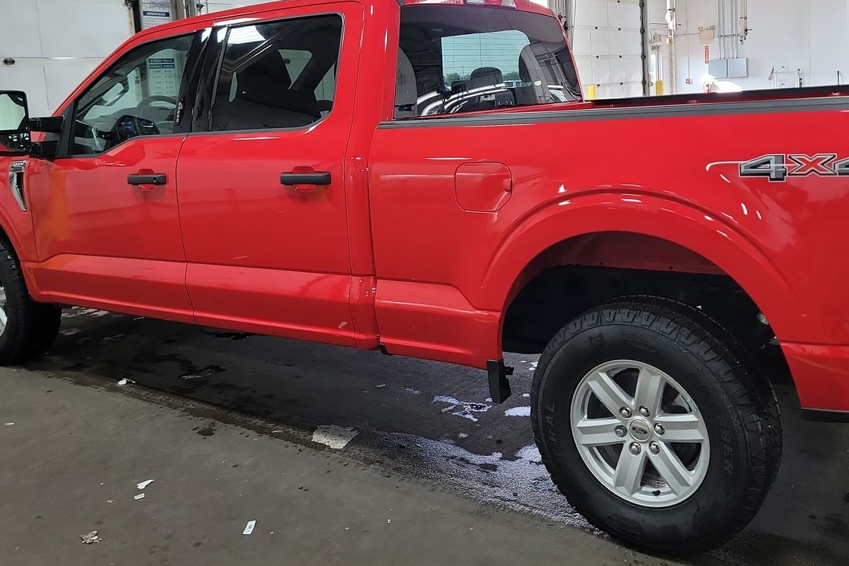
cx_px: 487
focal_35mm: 35
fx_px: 825
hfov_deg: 54.2
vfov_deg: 37.1
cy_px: 157
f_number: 1.8
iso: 148
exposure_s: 1/59
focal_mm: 6.7
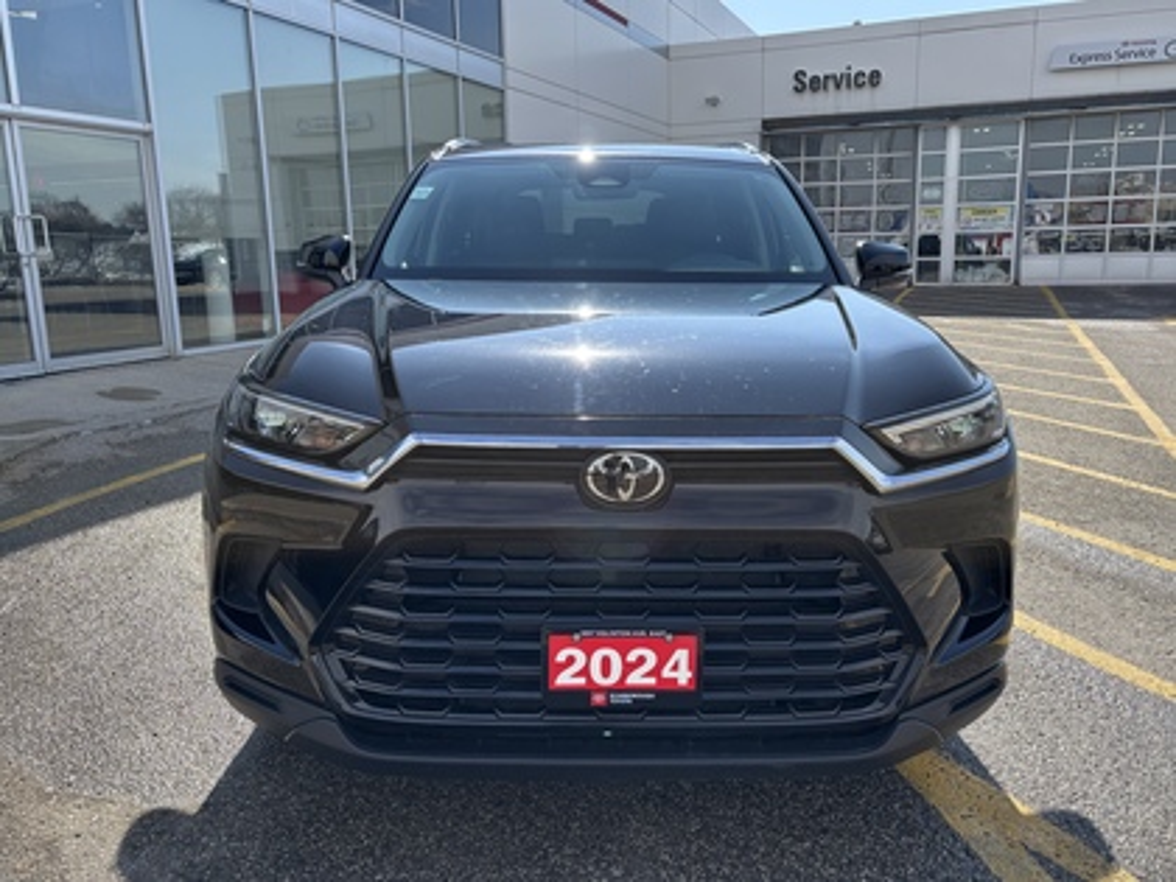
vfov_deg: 53.1
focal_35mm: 26
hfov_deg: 67.3
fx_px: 883
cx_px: 588
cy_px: 441
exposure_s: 1/1783
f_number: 1.6
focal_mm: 5.96
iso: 50
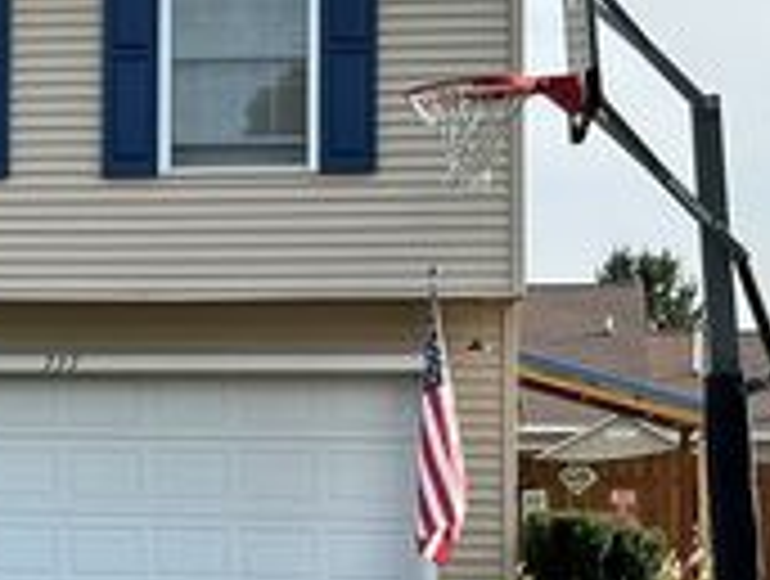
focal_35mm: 140
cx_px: -311
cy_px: 326
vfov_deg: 10.6
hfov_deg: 13.4
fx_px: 3121
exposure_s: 1/1145
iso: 64
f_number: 1.78
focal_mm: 6.86
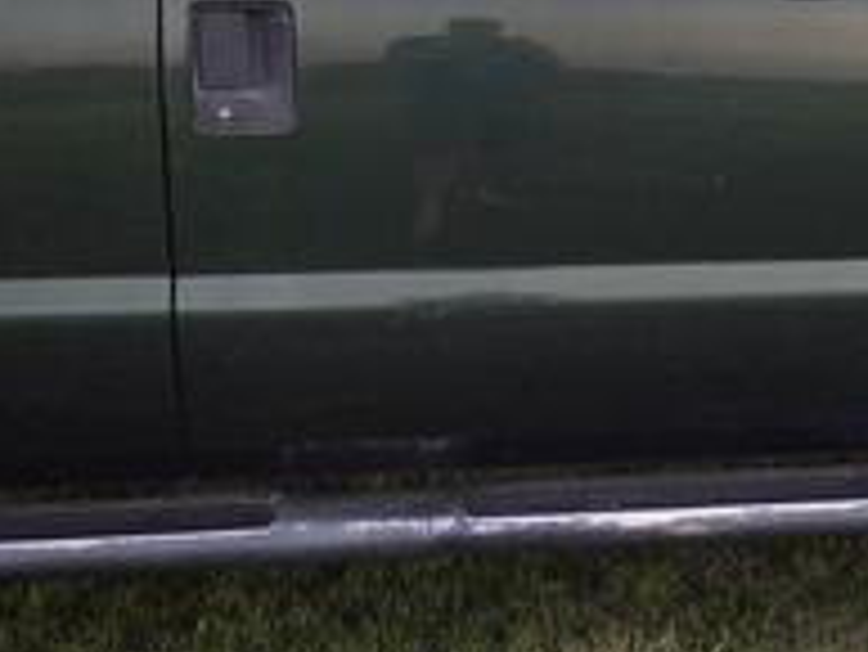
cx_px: 684
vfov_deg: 24.2
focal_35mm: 60
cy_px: 162
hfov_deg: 31.4
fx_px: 1505
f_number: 1.8
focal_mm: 5.4
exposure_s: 1/180
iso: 50
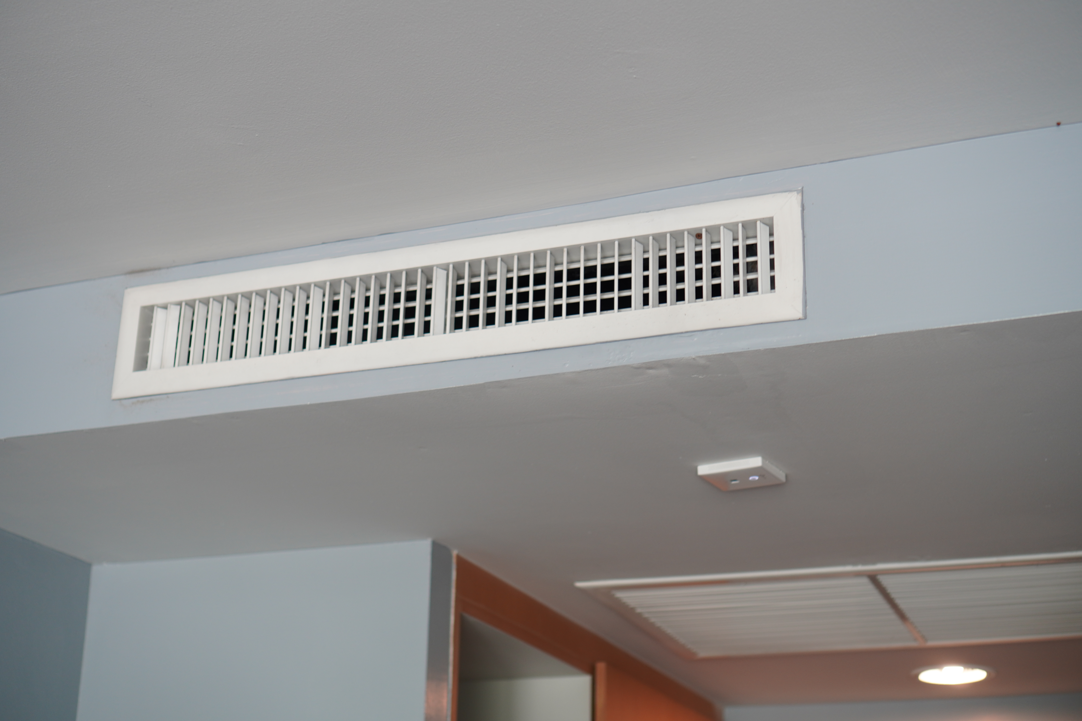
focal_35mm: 52
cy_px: 360
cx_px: 541
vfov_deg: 25.8
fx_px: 1578
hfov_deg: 37.9
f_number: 2.5
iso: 200
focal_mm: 35
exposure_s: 1/20
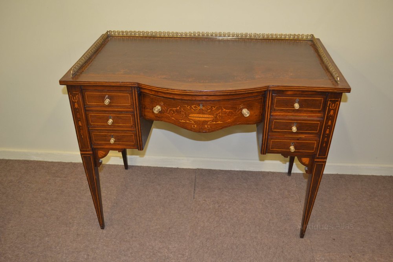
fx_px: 360
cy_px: 131
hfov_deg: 57.2
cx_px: 196
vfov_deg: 40.0
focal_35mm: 33
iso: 800
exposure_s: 1/60
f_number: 3.8
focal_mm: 22
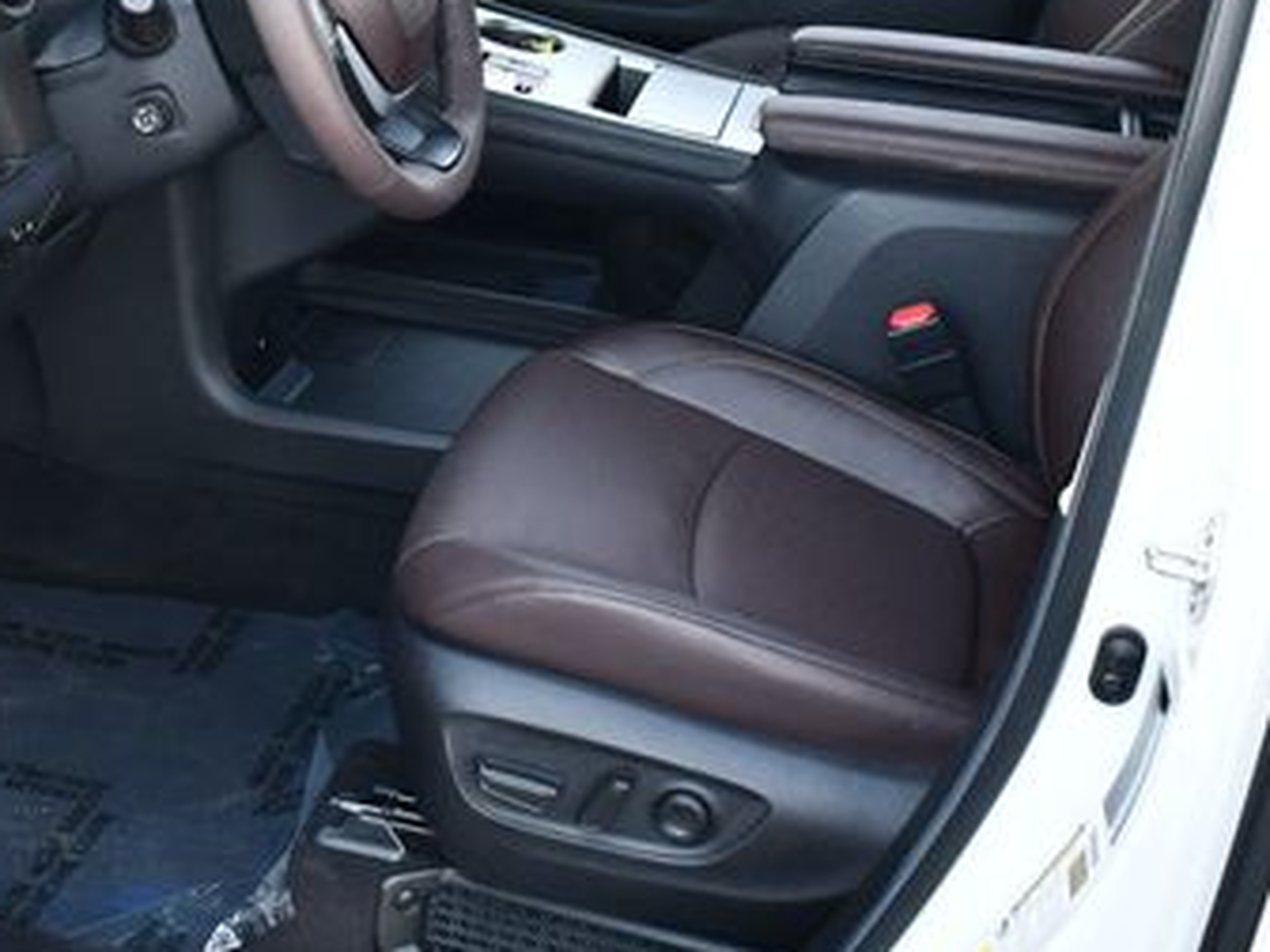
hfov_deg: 29.3
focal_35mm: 66
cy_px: 208
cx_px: 495
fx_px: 2421
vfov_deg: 22.0
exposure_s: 1/200
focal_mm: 18
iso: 800
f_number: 3.5
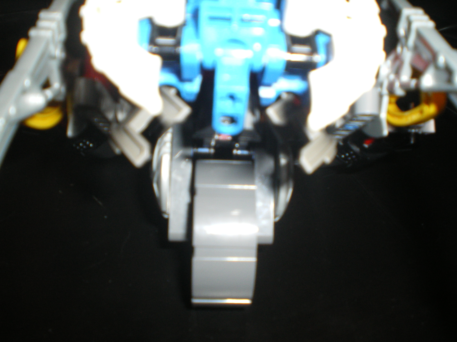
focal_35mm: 38
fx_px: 502
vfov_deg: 37.7
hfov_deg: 49.0
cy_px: 171
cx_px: 228
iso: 200
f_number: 3.1
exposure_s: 1/50
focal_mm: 6.3
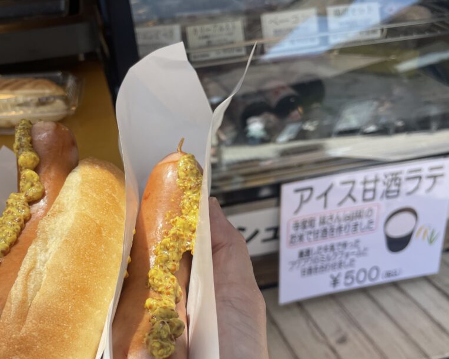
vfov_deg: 43.1
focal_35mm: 34
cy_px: 215
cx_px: 179
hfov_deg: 52.5
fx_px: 452
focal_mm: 4.2
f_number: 1.6
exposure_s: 1/932
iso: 32
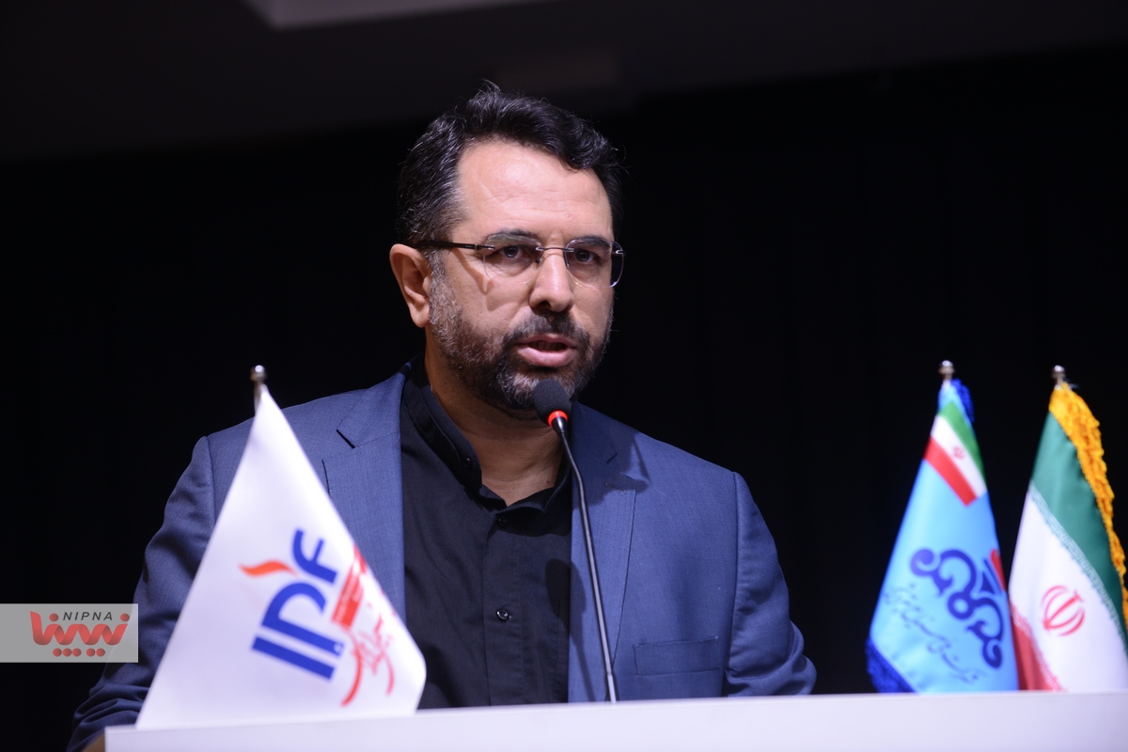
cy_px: 376
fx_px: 4856
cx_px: 564
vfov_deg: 8.9
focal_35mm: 155
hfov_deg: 13.2
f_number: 4
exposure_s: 1/100
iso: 640
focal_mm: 155
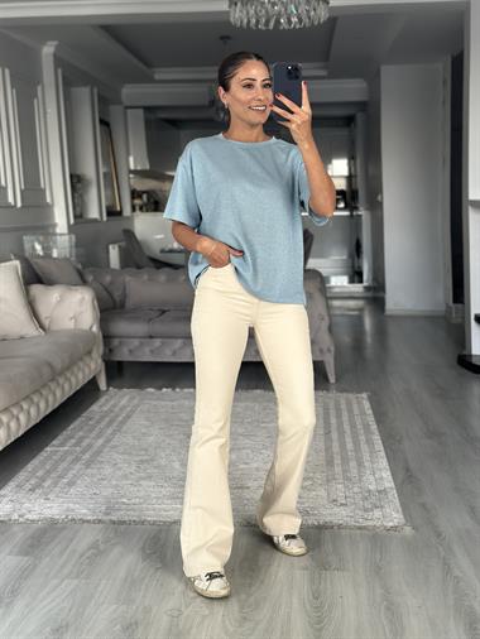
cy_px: 320
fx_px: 887
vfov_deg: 39.6
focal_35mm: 48
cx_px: 240
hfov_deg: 30.3
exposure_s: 1/61
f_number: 1.78
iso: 125
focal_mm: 6.86
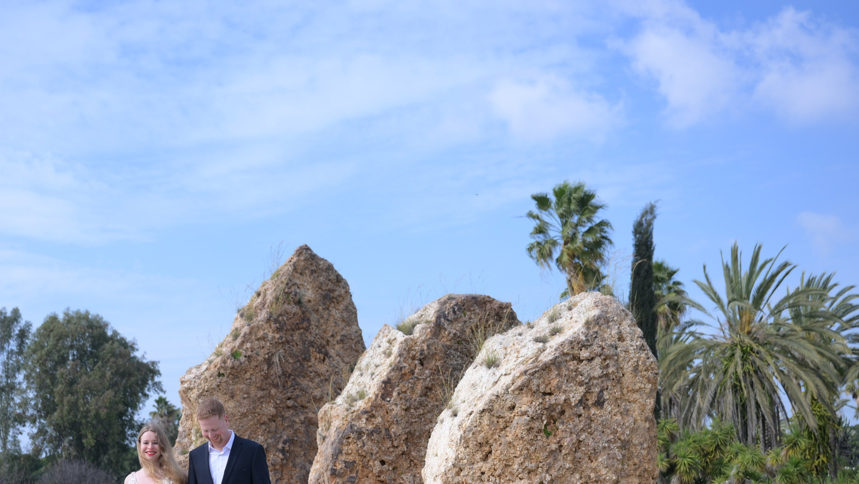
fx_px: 1162
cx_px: 318
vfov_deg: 23.2
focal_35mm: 51
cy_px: 380
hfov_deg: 40.3
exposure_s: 1/1600
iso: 125
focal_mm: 34
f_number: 3.5
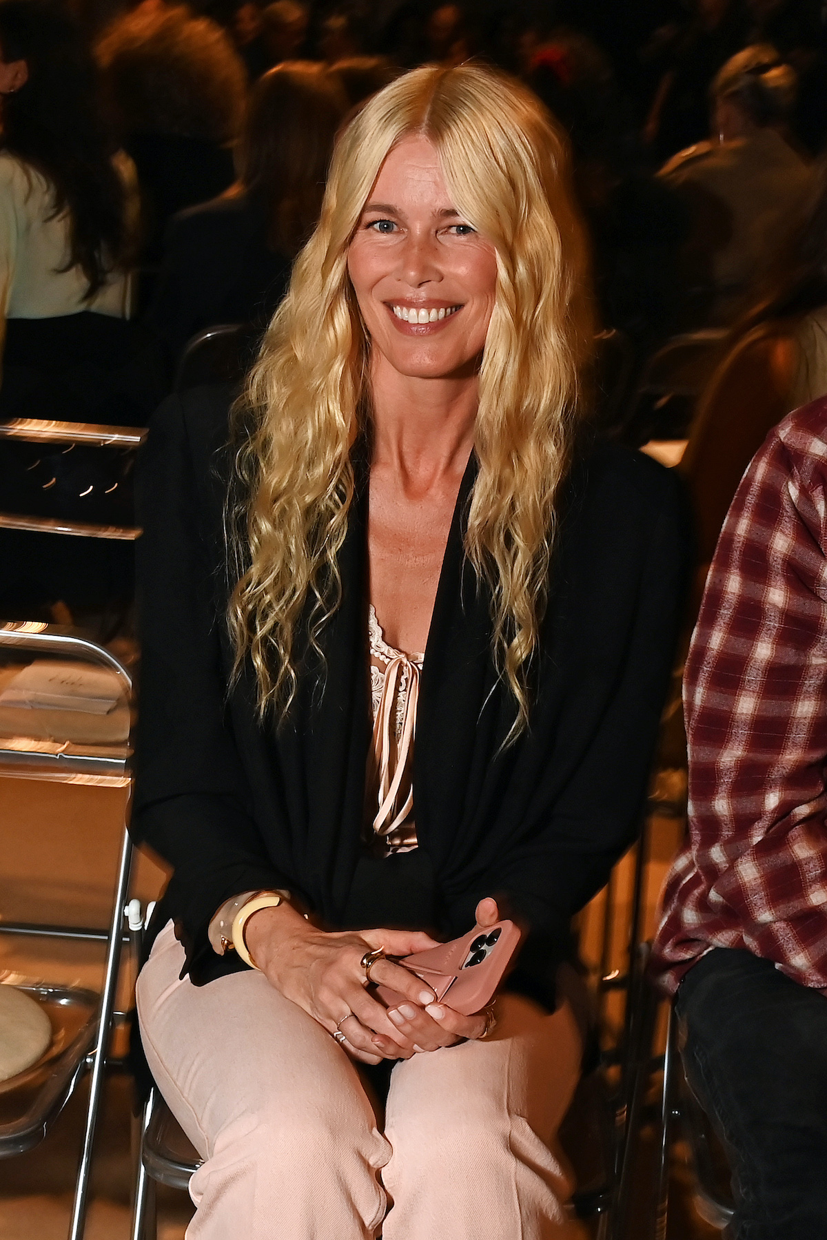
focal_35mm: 31
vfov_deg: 60.3
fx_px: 1068
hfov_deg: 42.3
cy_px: 620
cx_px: 414
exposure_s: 1/25
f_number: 7.1
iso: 1250
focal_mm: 31
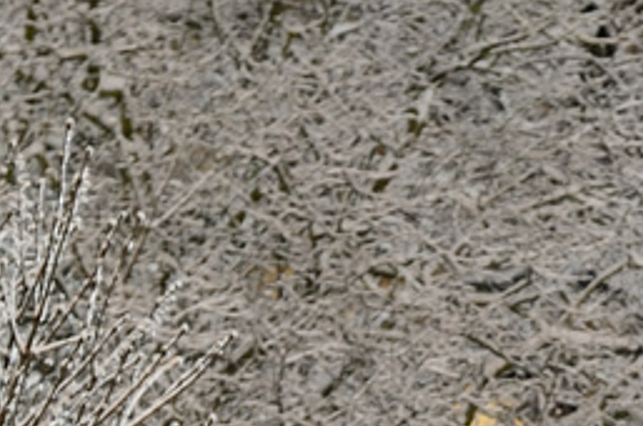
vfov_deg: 2.7
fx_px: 8819
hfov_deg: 4.1
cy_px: 1220
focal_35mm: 495
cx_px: 1121
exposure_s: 5
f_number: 5.6
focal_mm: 50
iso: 100
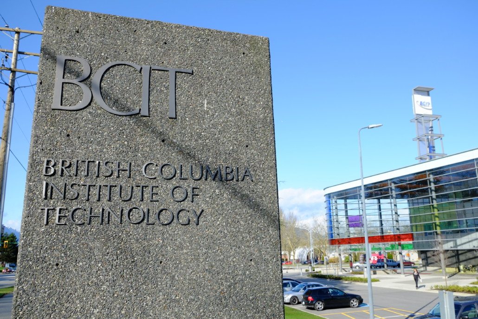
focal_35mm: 29
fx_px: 385
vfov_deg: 45.0
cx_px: 239
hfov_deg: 63.7
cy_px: 160
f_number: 4.5
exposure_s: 1/1500
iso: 500
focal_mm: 19.6
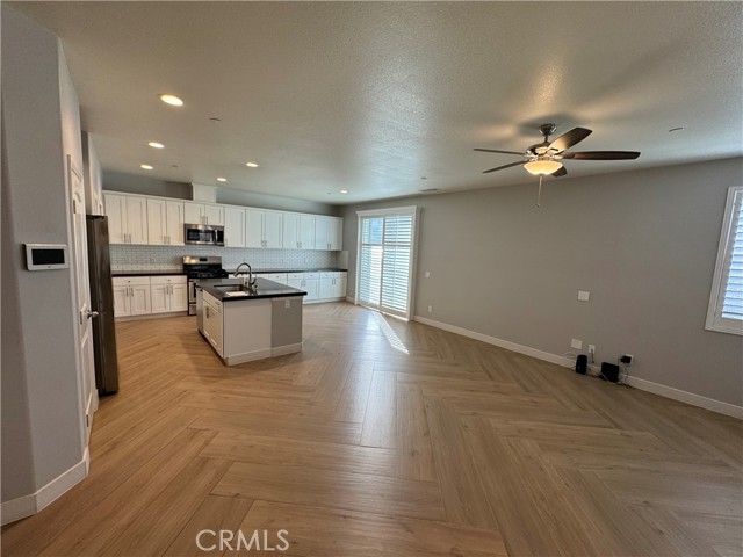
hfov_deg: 102.1
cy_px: 278
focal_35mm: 14
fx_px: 300
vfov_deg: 85.7
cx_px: 372
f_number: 2.2
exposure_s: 1/120
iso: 80
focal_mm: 2.22
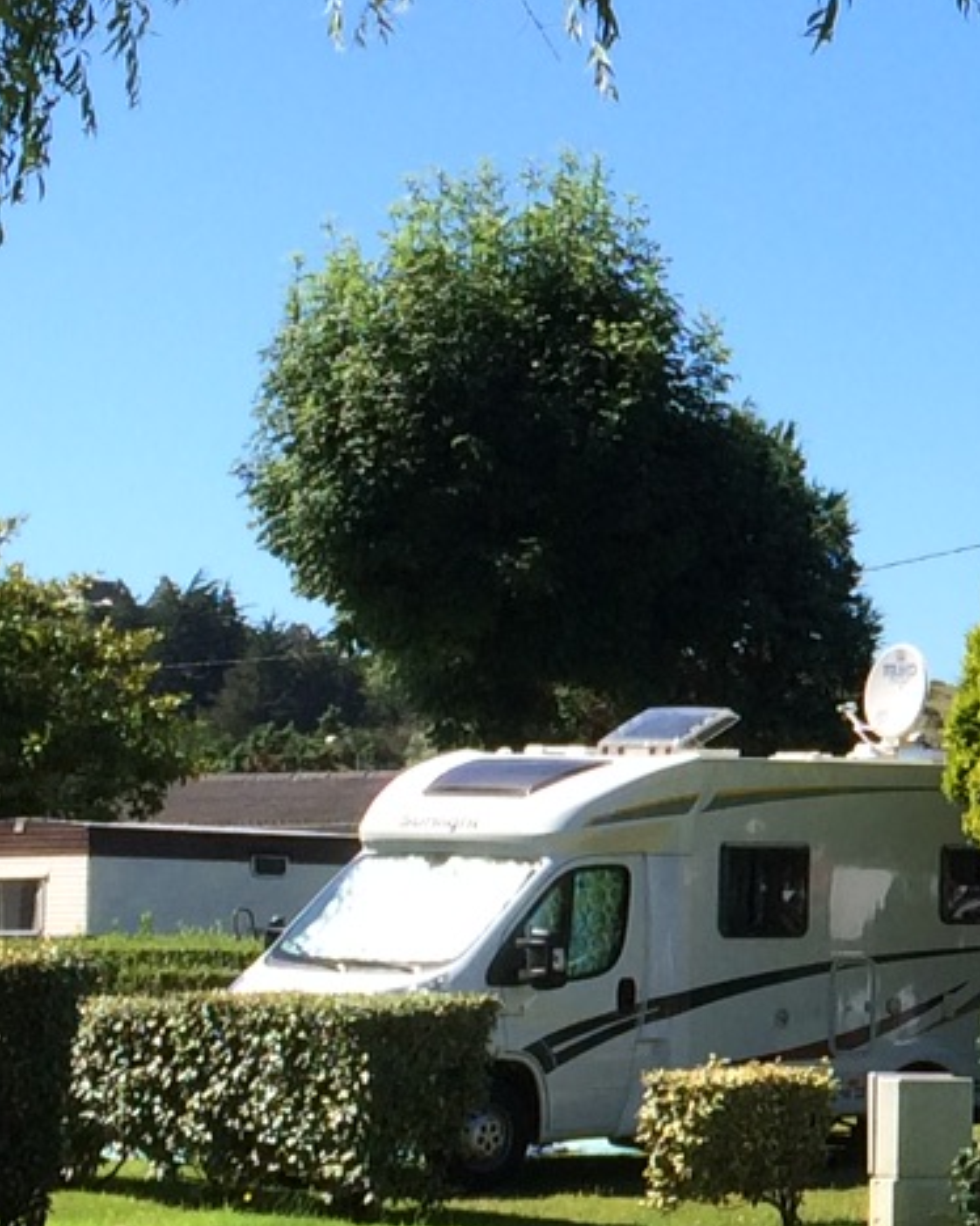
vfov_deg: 15.5
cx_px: 1667
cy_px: 739
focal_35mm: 124
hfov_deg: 11.7
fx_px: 4499
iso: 32
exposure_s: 1/1244
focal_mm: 4.15
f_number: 2.2
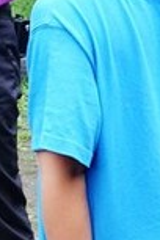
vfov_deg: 15.3
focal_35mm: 133
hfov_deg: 9.8
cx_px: -115
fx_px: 887
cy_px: 35
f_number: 2.8
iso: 125
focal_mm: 9
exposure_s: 1/125
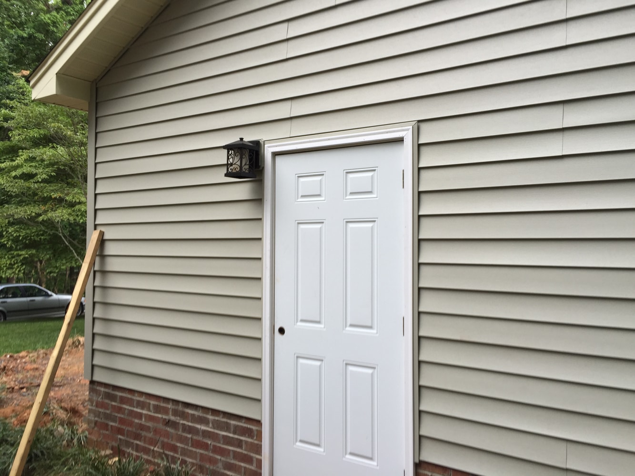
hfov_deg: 61.7
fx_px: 532
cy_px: 238
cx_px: 318
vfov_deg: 48.2
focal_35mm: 29
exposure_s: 1/138
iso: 32
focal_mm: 4.15
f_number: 2.2
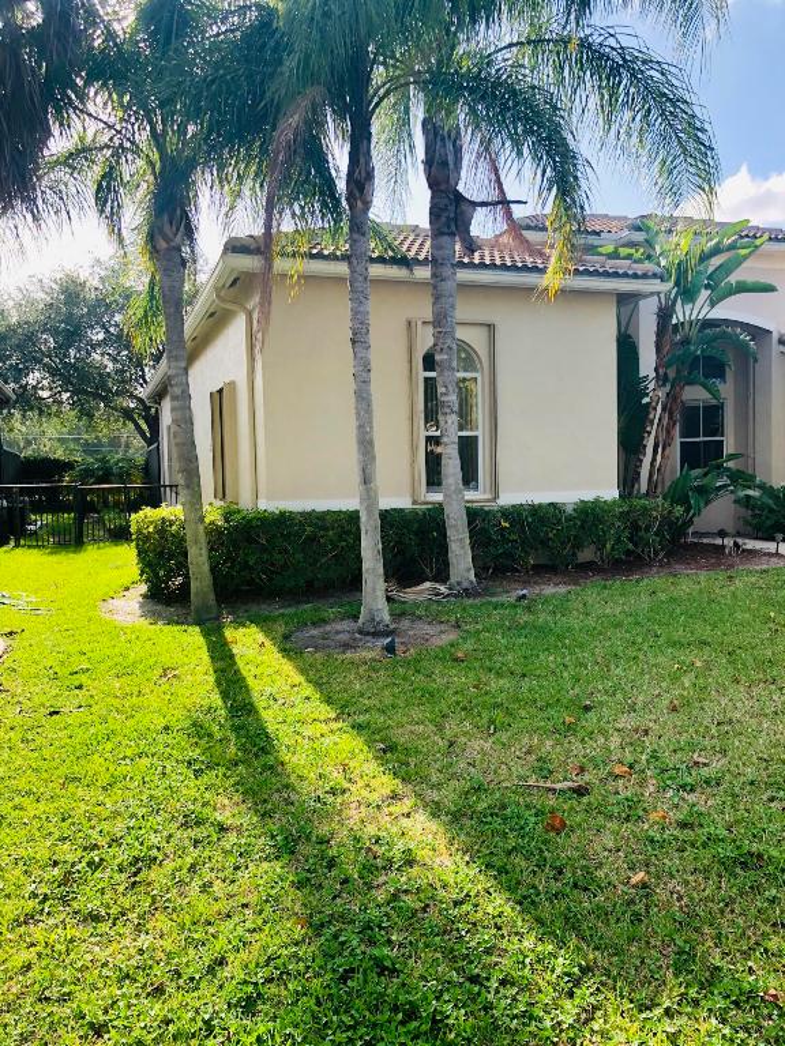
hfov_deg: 49.7
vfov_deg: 63.4
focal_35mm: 28
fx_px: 847
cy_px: 523
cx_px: 392
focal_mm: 4
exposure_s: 1/489
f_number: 1.8
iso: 20
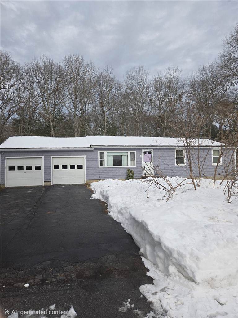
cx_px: 119
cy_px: 159
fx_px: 211
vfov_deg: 73.9
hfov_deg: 58.9
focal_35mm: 23
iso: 25
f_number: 1.8
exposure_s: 1/2000
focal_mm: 5.4
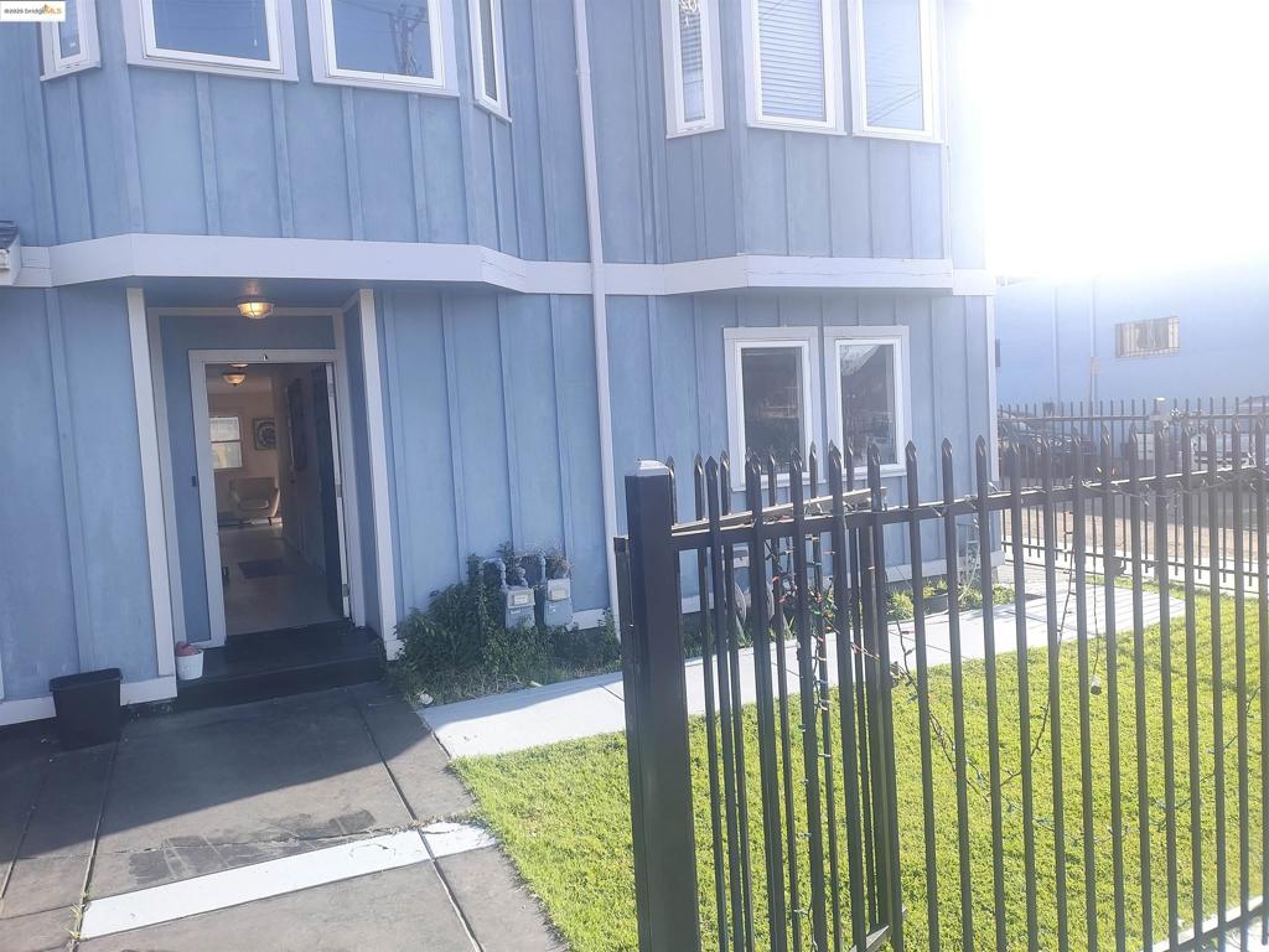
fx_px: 916
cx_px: 634
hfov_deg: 69.4
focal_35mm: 25
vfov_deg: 54.9
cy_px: 476
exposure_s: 1/298
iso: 100
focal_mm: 4.71
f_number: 1.7
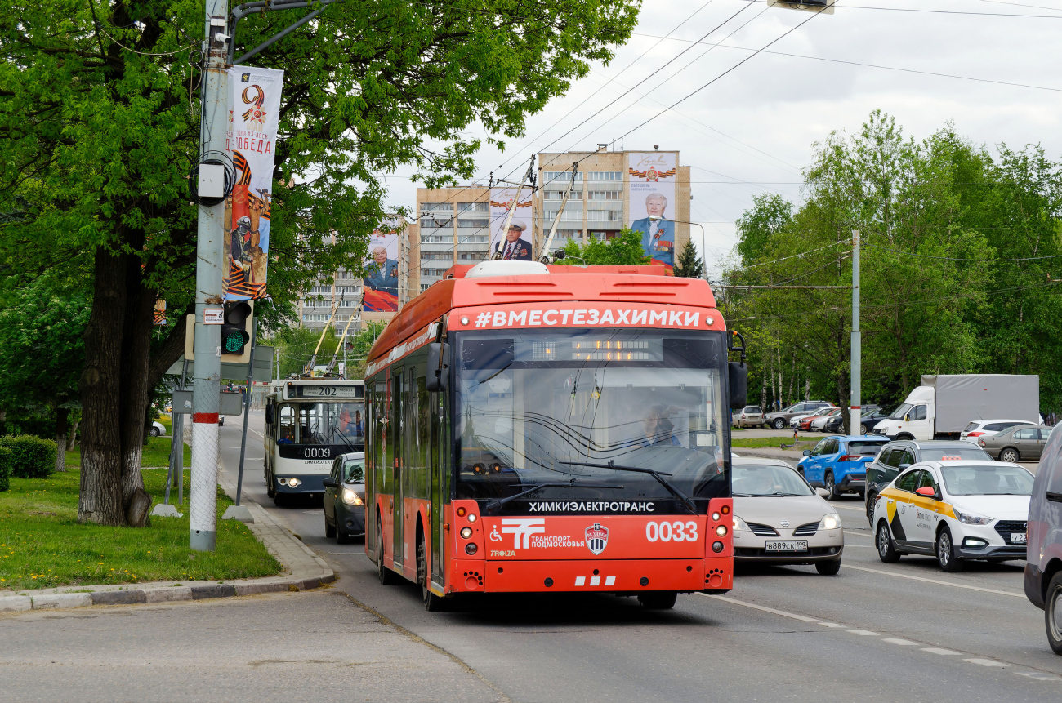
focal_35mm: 82
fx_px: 2429
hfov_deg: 24.7
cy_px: 352
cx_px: 531
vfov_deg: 16.5
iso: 200
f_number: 5.6
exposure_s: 1/640
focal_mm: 55
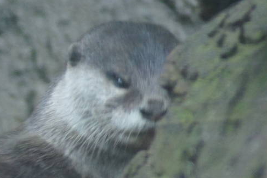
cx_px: -42
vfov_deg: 0.9
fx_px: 10961
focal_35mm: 1479
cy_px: 146
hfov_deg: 1.4
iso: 800
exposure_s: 1/20
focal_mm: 300
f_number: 5.6
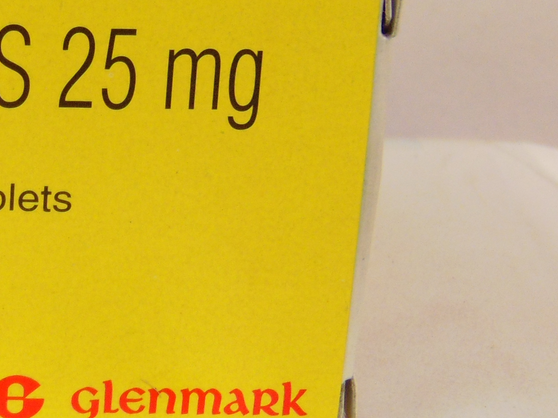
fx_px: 3546
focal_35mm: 220
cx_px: -256
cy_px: 268
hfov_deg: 8.8
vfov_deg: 6.8
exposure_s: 1/80
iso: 80
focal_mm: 12.8
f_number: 3.7
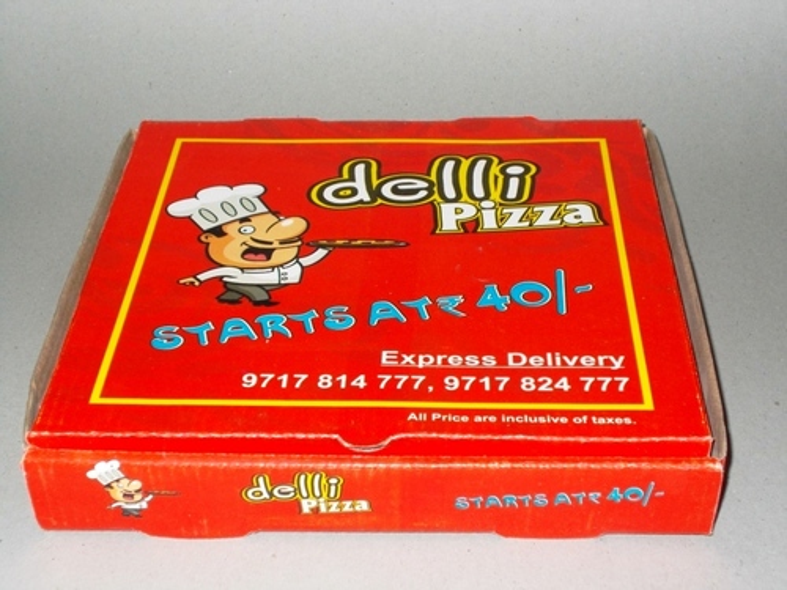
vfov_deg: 22.3
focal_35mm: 66
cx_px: 394
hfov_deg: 29.4
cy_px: 295
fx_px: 1501
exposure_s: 1/60
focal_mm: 11.8
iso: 200
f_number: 5.3
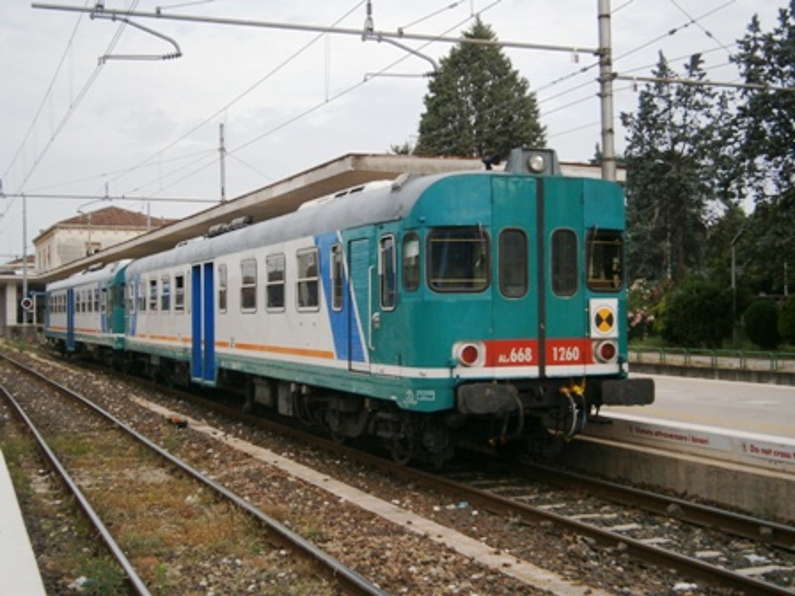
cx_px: 398
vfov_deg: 30.9
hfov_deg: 40.4
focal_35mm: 47
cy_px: 298
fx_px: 1079
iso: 80
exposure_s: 1/500
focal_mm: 8.3
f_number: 3.4
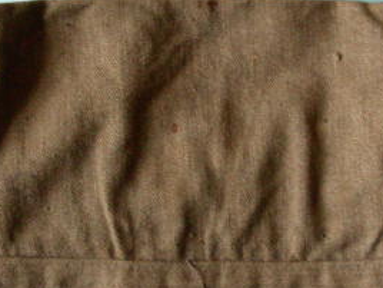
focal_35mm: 71
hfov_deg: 27.3
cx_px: 234
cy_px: 208
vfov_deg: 20.6
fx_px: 786
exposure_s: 1/30.7
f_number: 3.5
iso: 400
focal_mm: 6.3
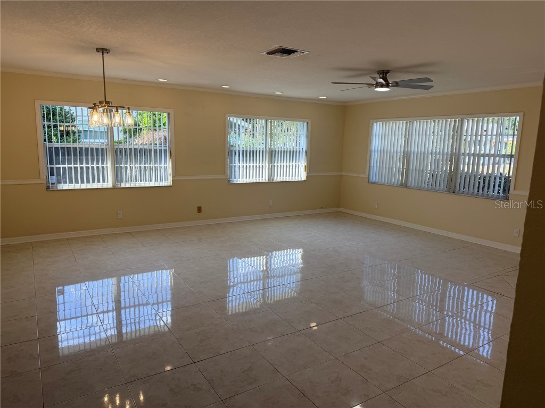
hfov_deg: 71.6
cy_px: 204
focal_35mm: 24
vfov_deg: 56.8
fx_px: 378
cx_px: 272
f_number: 1.78
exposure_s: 1/683
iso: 100
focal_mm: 6.76
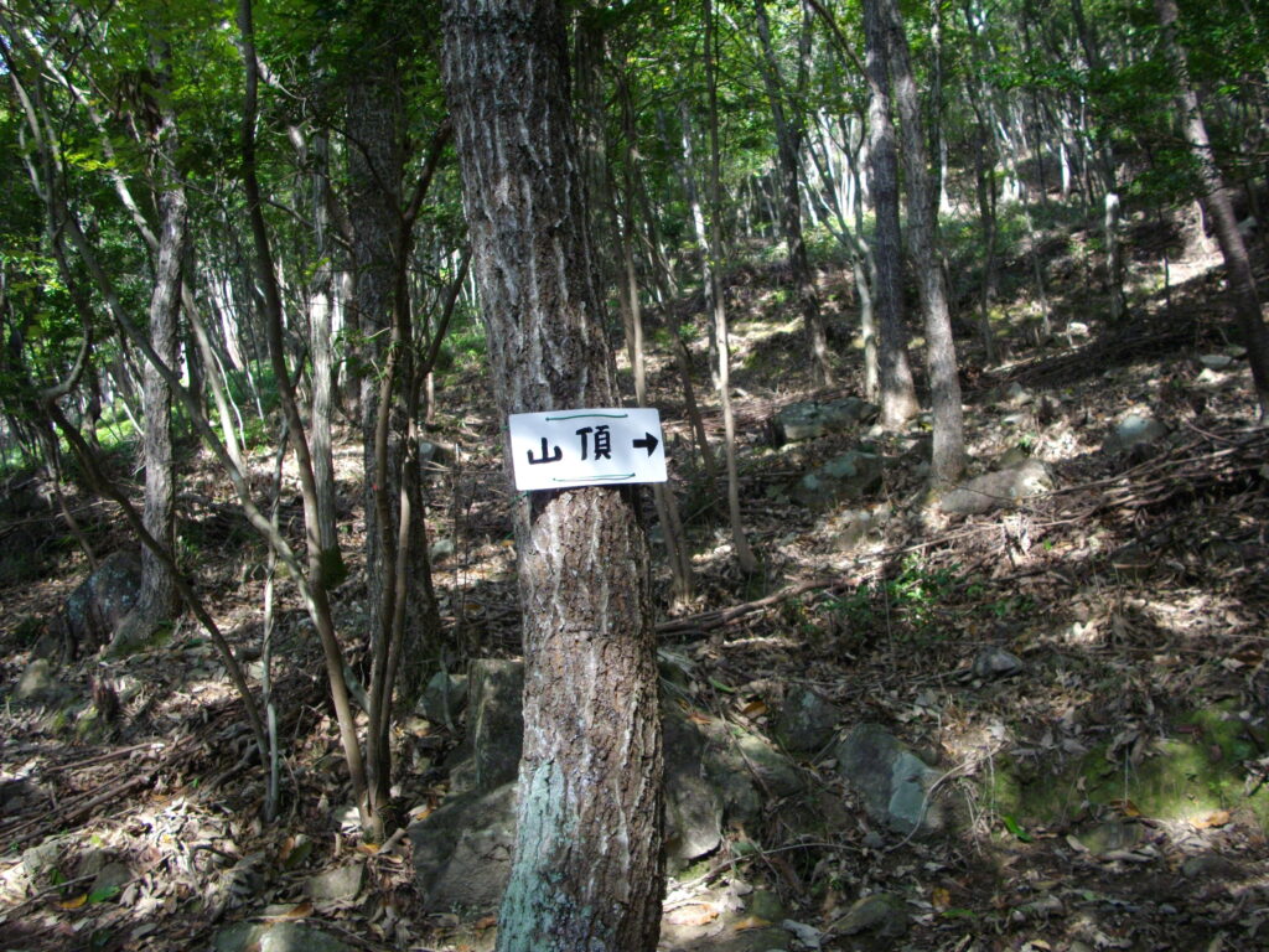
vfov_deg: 38.7
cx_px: 634
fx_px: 1356
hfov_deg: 50.1
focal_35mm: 37
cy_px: 476
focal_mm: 6.2
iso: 120
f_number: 2.8
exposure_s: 1/125
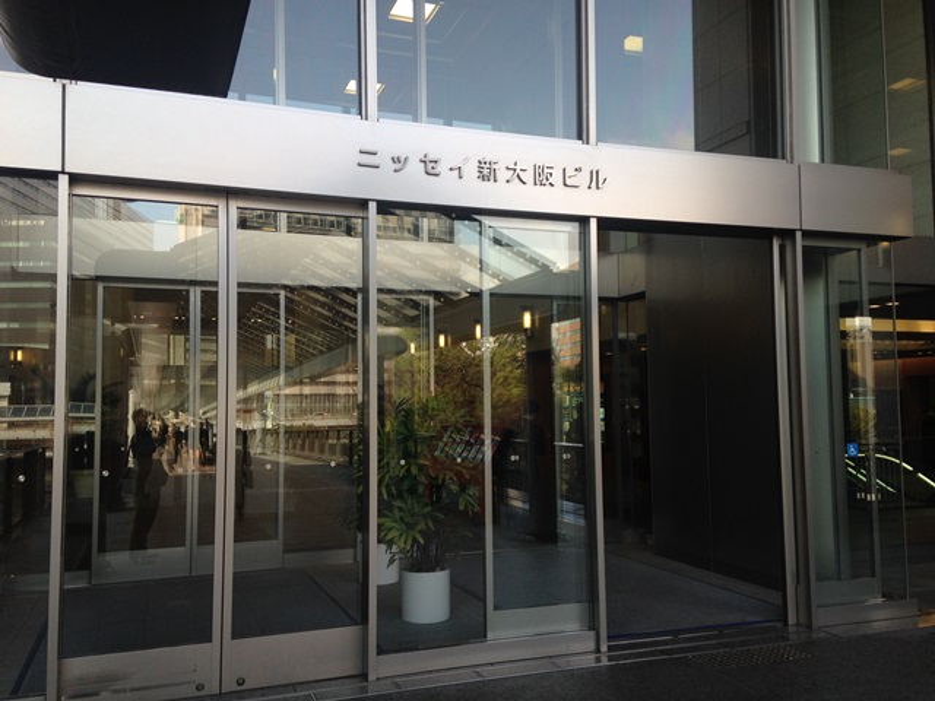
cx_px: 468
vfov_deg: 42.9
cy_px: 350
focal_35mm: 33
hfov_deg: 55.4
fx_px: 891
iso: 50
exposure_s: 1/195
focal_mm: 4.12
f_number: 2.4
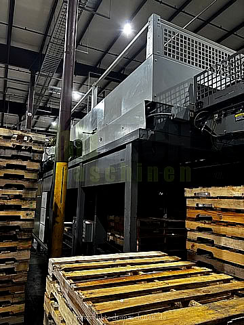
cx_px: 122
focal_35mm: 26
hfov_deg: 53.1
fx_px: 244
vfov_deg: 67.3
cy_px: 162
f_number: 1.6
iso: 250
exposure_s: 1/60
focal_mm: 5.96
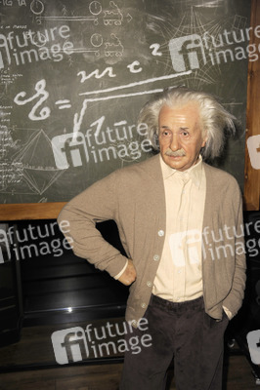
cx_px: 130
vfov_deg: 48.5
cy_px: 195
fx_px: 434
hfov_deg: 33.3
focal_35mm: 40
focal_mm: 40
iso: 800
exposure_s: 1/160
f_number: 5.6
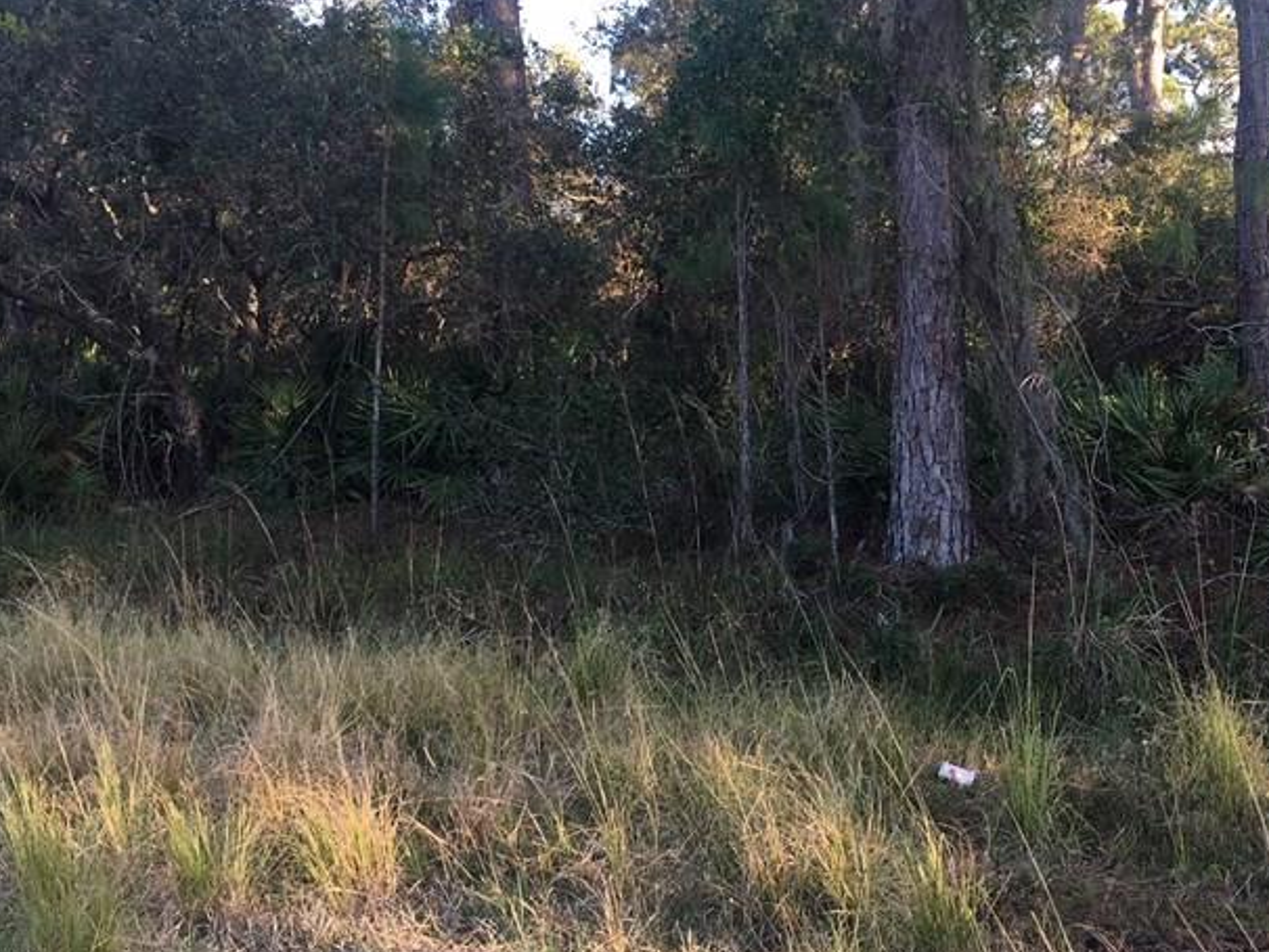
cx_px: 798
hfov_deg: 38.6
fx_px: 1797
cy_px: 462
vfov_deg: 29.7
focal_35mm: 49
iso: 25
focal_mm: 4.15
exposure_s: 1/120
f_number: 2.2
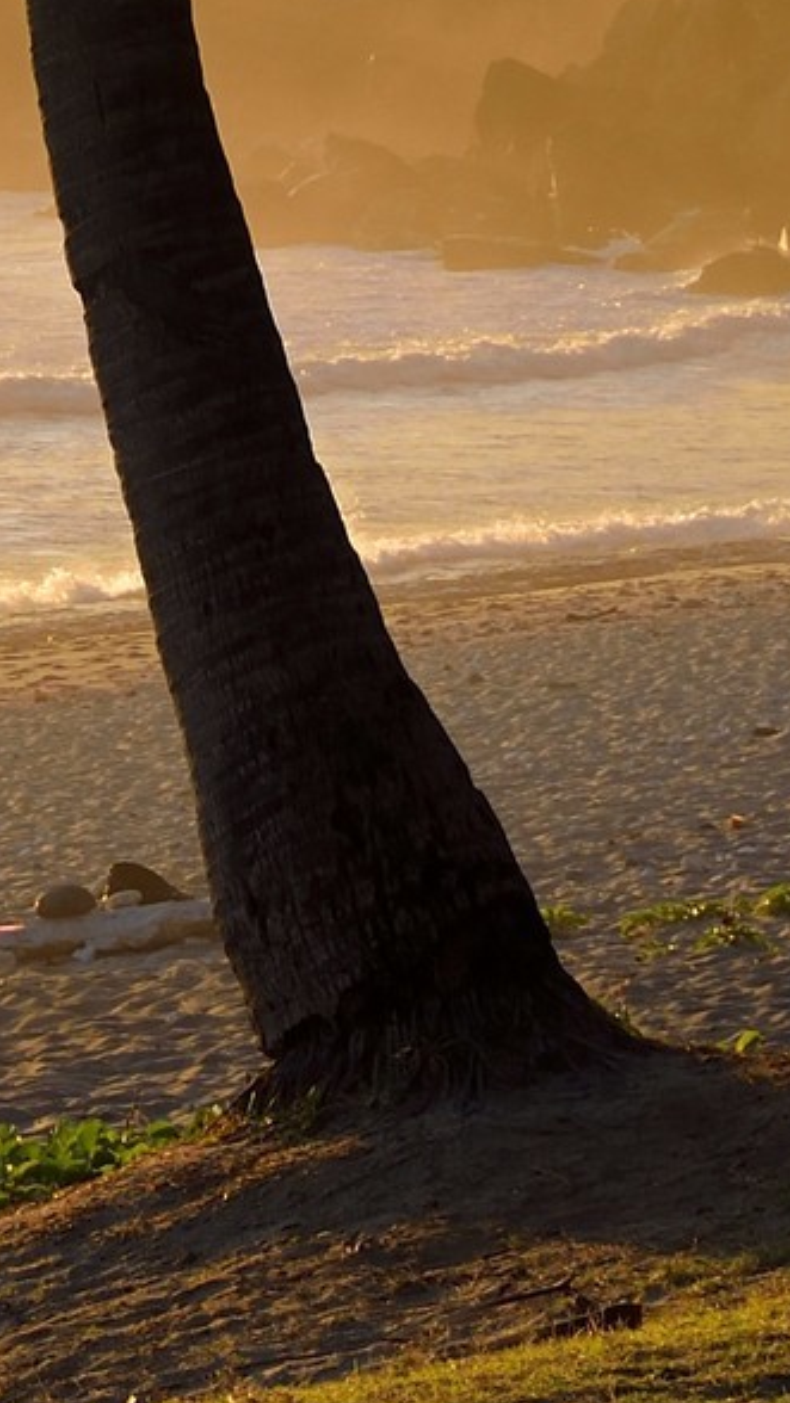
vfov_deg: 10.2
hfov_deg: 6.2
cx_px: 129
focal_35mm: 197
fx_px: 7332
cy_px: -1272
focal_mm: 46
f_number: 9
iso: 200
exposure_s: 1/250
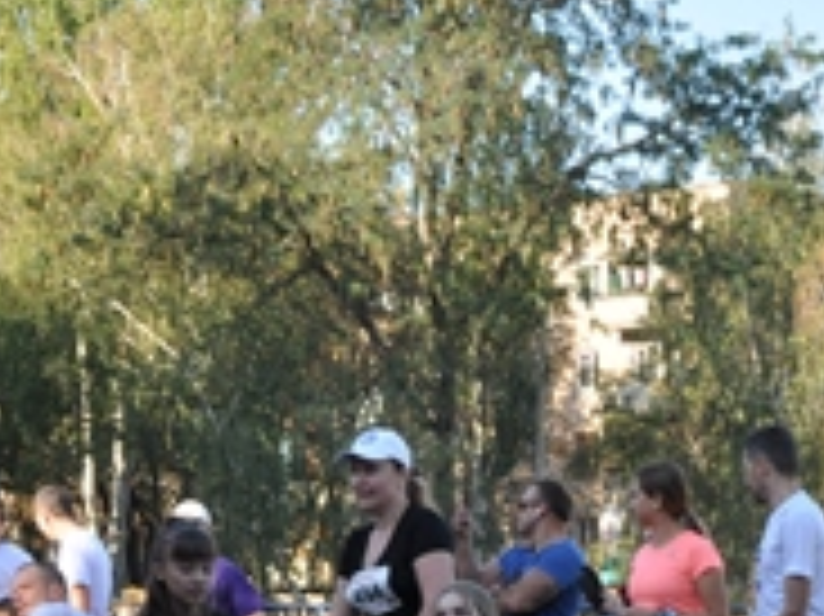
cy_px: 780
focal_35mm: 142
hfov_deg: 13.7
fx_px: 3378
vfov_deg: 10.2
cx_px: 829
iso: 200
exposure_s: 1/100
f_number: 10
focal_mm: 30
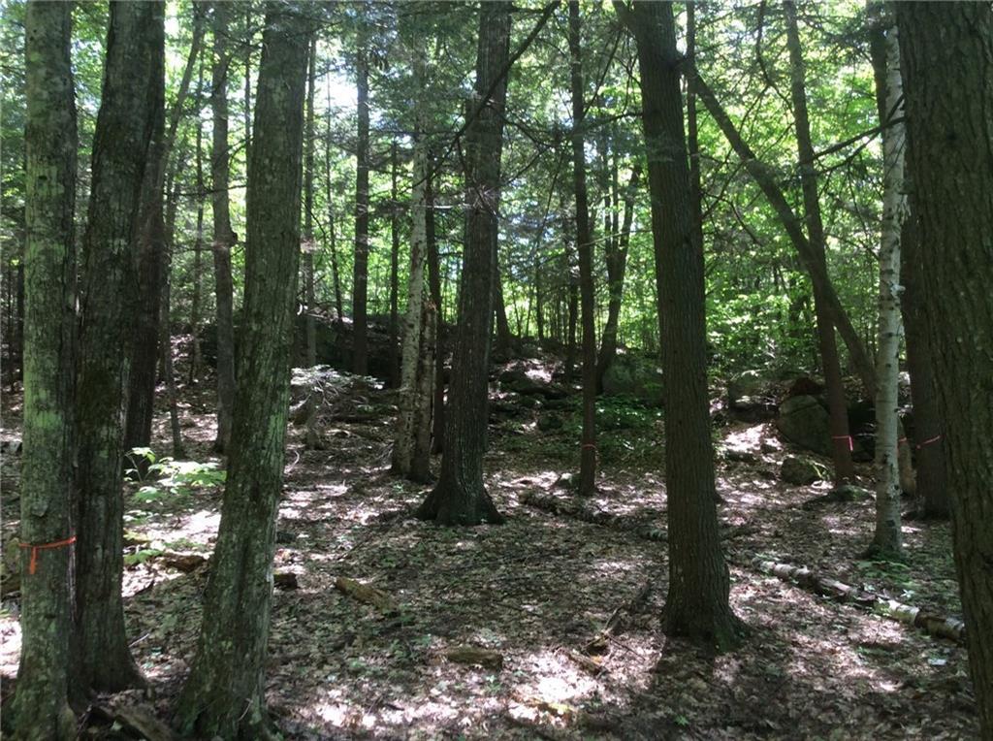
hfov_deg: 56.9
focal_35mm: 32
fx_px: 916
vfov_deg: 44.0
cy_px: 370
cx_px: 496
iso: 40
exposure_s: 1/40
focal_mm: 3.3
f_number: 2.4
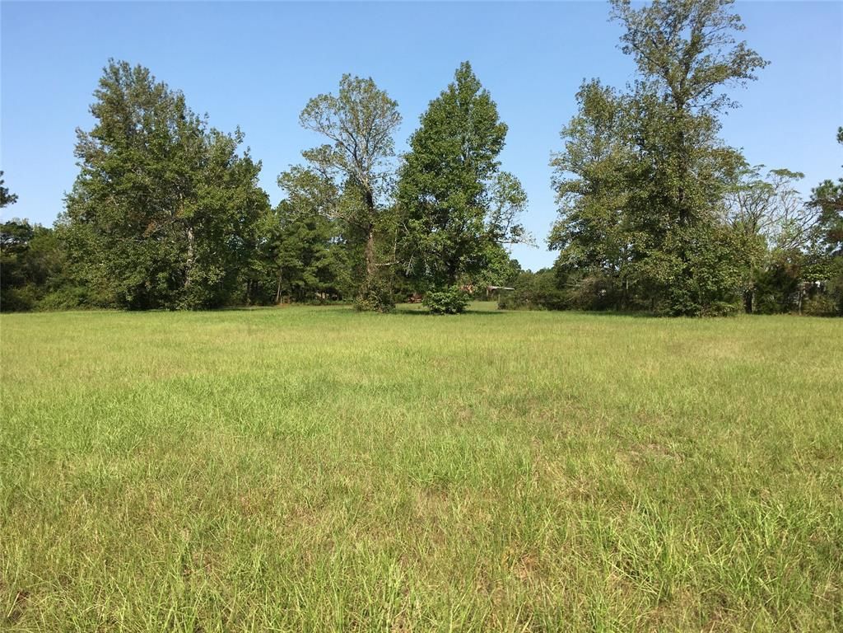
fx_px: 706
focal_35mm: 29
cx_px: 422
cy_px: 316
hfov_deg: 61.7
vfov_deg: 48.2
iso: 25
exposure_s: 1/1479
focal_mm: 4.15
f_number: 2.2
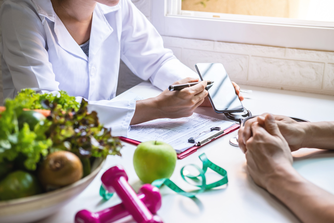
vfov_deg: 25.5
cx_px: 167
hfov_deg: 37.5
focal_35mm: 53
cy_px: 112
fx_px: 492
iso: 200
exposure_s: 1/60
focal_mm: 35
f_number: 2.8
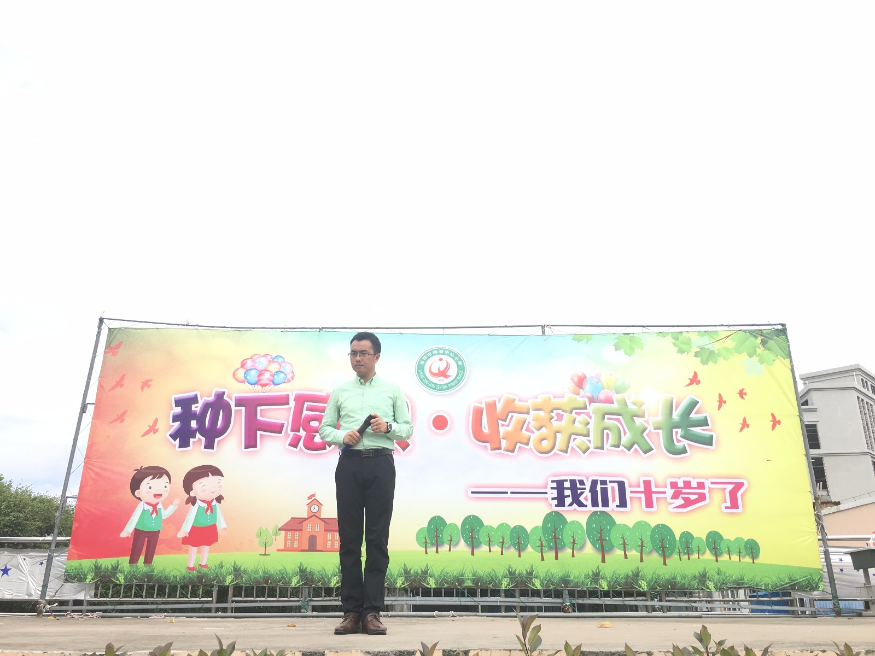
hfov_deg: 61.7
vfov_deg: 48.2
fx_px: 733
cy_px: 328
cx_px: 438
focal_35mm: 29
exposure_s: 1/785
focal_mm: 4.15
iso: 25
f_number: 2.2
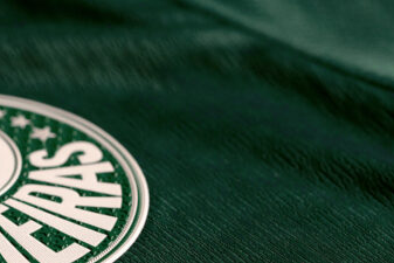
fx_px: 1664
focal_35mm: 152
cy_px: 212
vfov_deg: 9.0
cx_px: 36
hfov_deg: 13.4
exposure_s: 1/100
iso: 400
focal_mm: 50
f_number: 4
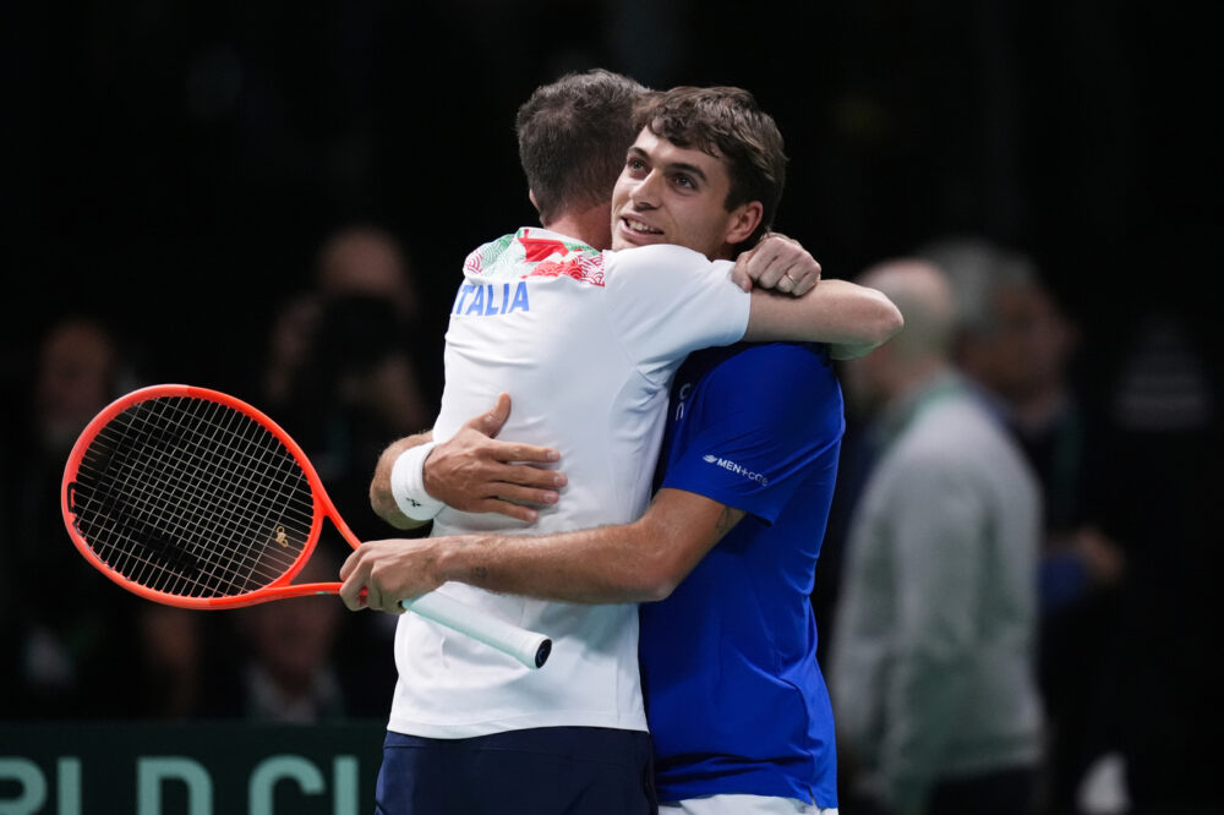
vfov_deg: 3.4
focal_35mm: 400
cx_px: 612
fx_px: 13595
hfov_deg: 5.2
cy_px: 408
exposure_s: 1/2500
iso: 6400
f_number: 3.2
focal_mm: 400
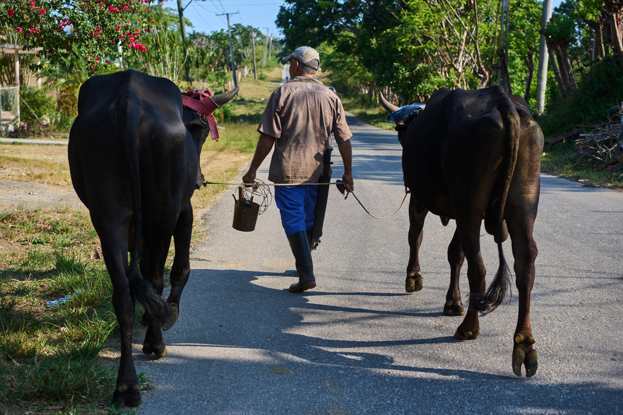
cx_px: 312
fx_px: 951
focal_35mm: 55
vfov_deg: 24.6
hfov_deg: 36.3
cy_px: 208
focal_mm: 55
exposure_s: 1/500
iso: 100
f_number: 4.5
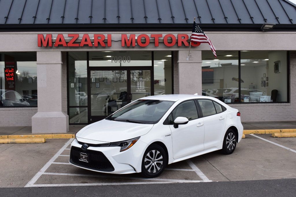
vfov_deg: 29.8
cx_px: 148
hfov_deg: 43.6
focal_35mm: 45
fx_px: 370
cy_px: 98
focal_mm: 30
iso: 400
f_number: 9
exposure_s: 1/125
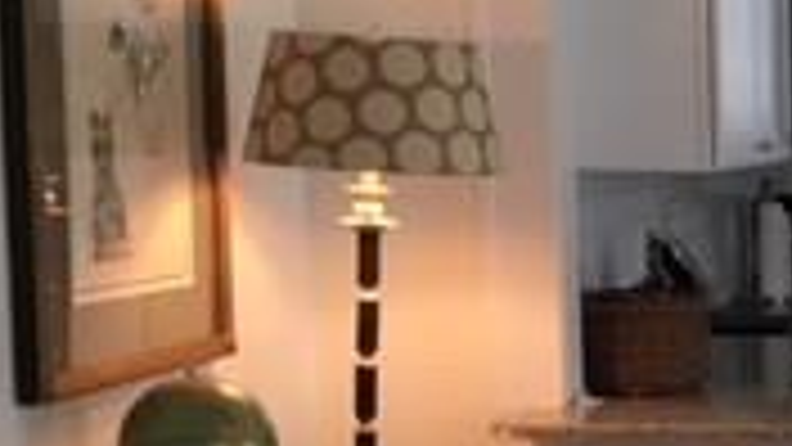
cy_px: 491
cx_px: 1251
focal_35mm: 115
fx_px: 2415
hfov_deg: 16.6
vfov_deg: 10.4
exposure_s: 1/30
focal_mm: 4.15
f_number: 2.2
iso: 64
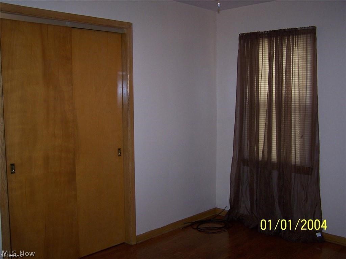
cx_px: 173
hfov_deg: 49.0
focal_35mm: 38
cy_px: 130
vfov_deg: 37.7
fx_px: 380
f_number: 2.8
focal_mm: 6.3
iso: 140
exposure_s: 1/60
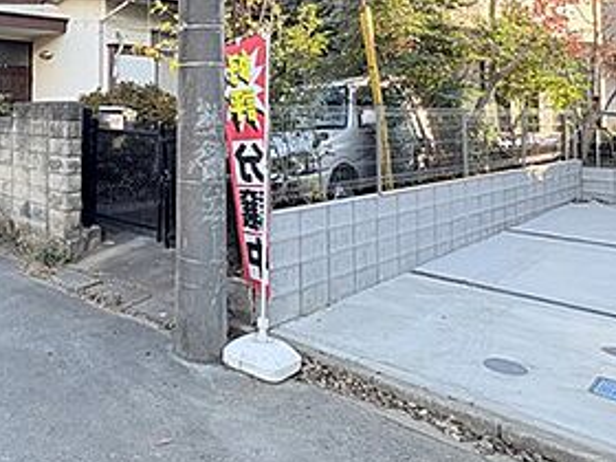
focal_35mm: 31
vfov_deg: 43.2
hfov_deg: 52.3
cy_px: 87
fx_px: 552
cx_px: 77
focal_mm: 2.22
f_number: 2.2
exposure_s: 1/187
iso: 64
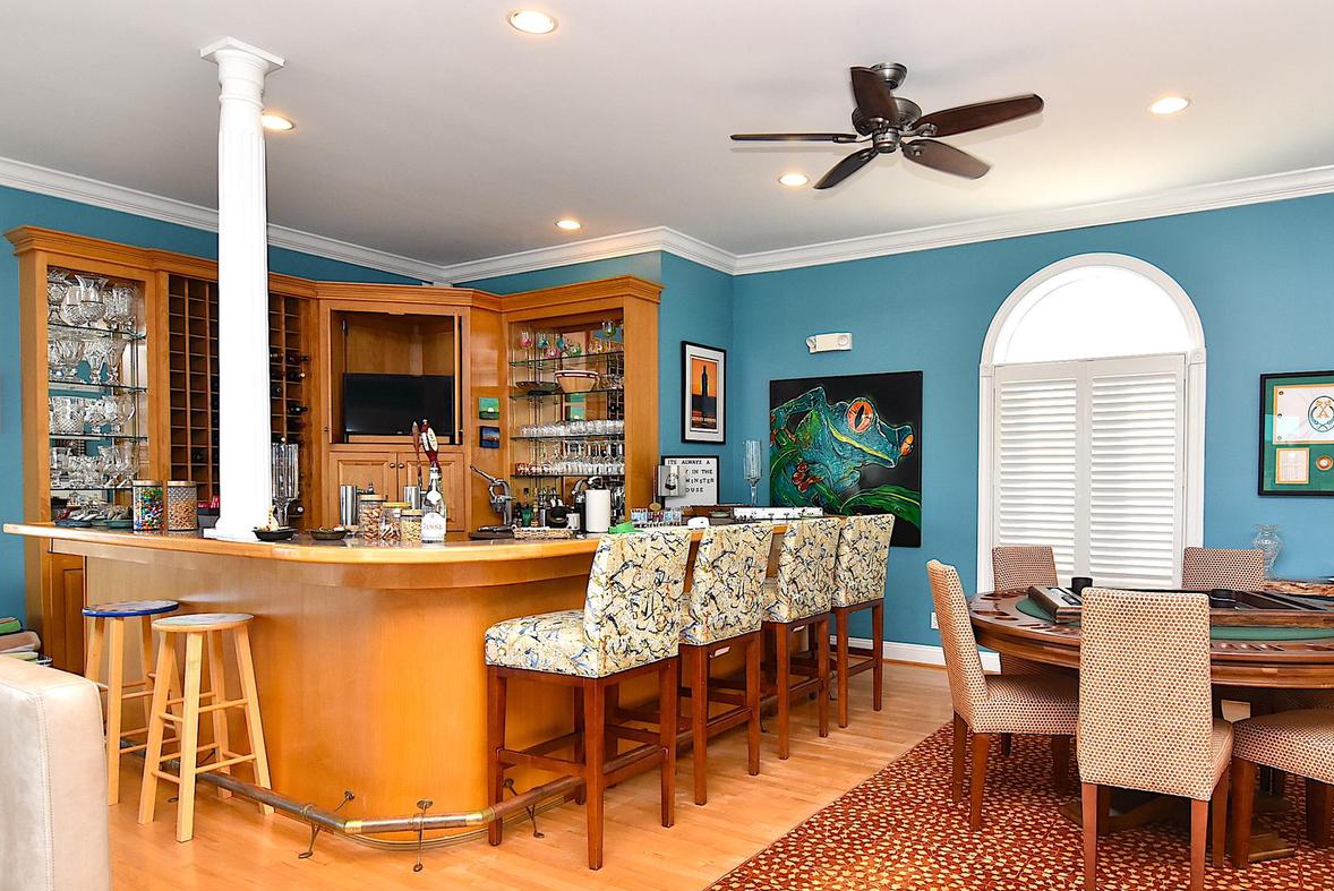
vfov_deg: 57.1
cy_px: 507
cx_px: 770
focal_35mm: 22
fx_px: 816
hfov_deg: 78.0
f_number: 8
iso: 800
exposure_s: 1/125
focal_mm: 12
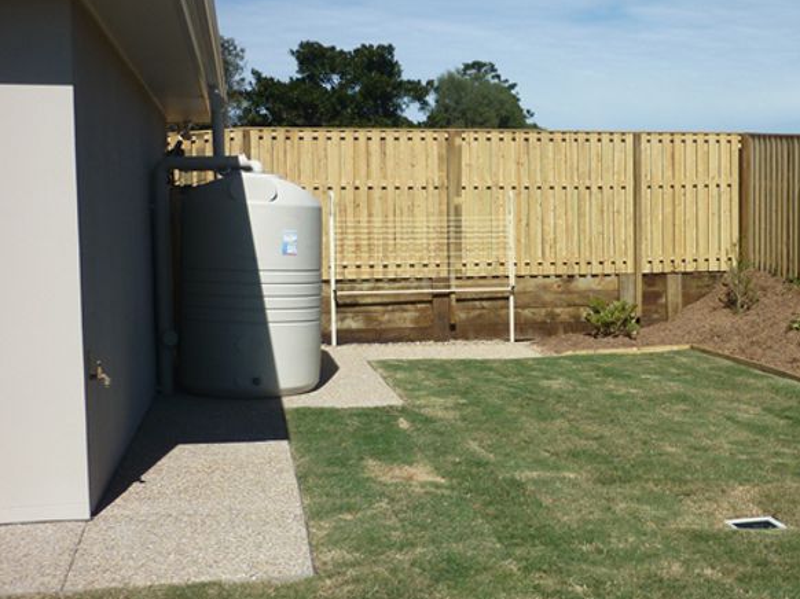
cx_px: 608
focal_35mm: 51
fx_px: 1178
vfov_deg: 28.5
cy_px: 302
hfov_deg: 36.6
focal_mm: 5.5
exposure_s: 1/250
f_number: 8
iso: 80
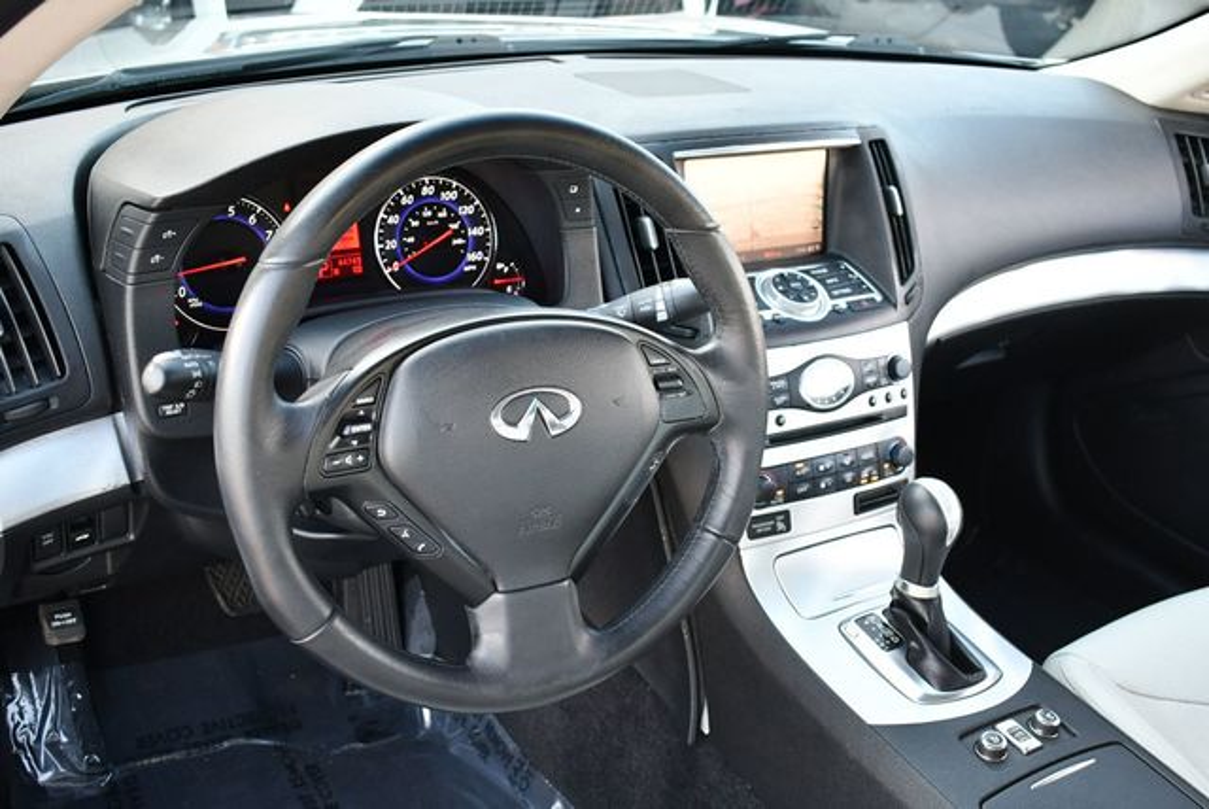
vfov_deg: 33.5
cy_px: 404
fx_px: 1345
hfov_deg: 48.4
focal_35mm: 40
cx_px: 604
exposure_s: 1/160
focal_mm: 20
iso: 800
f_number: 3.8
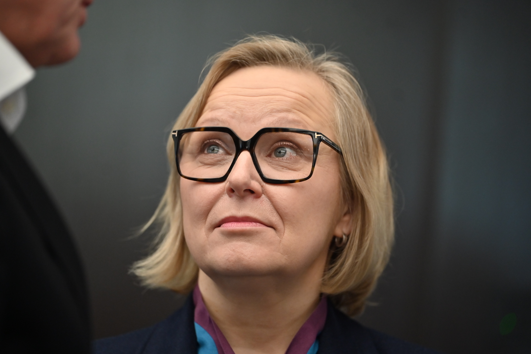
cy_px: 177
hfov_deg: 12.5
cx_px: 266
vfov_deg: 8.3
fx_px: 2434
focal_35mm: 165
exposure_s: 1/160
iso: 1400
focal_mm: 165
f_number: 2.8
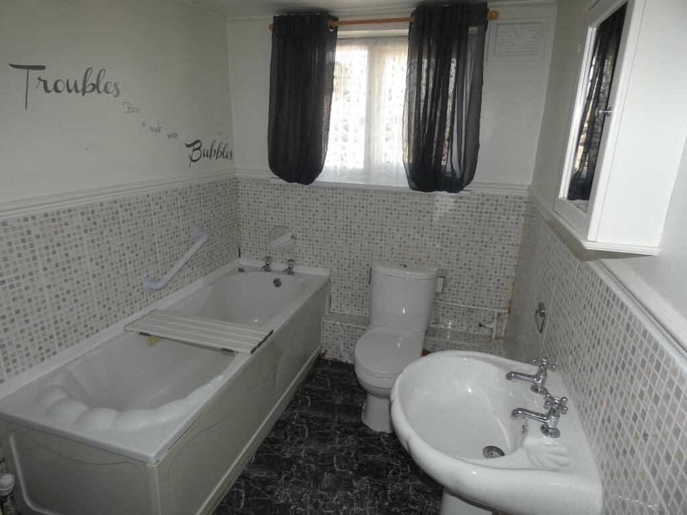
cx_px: 344
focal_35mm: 20
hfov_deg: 81.7
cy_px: 258
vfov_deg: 66.0
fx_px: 397
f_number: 2.8
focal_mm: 3.6
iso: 100
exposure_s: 1/60
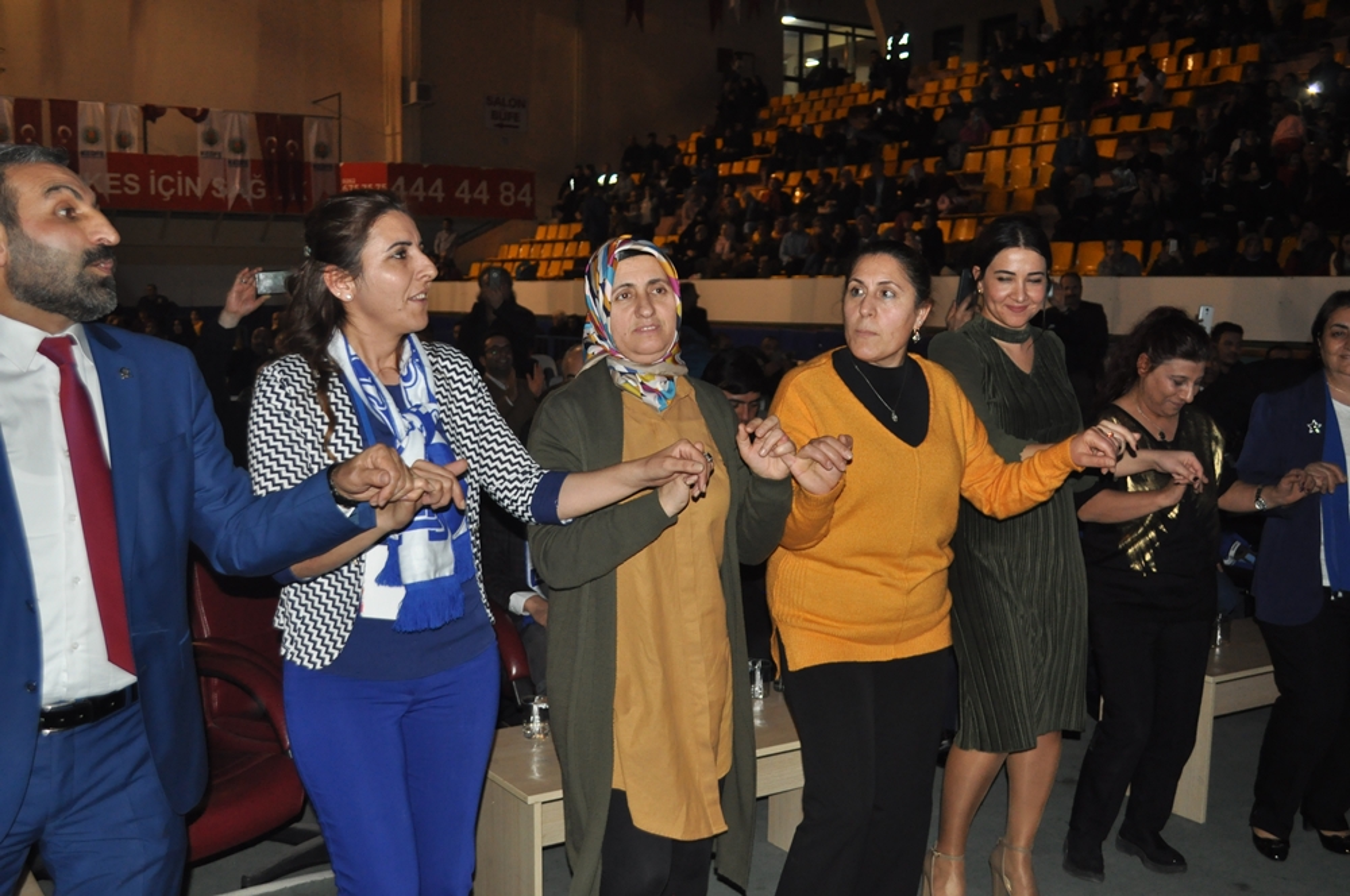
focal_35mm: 36
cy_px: 448
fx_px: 1348
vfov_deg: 36.8
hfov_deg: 53.2
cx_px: 675
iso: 800
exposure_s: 1/60
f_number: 4
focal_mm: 24
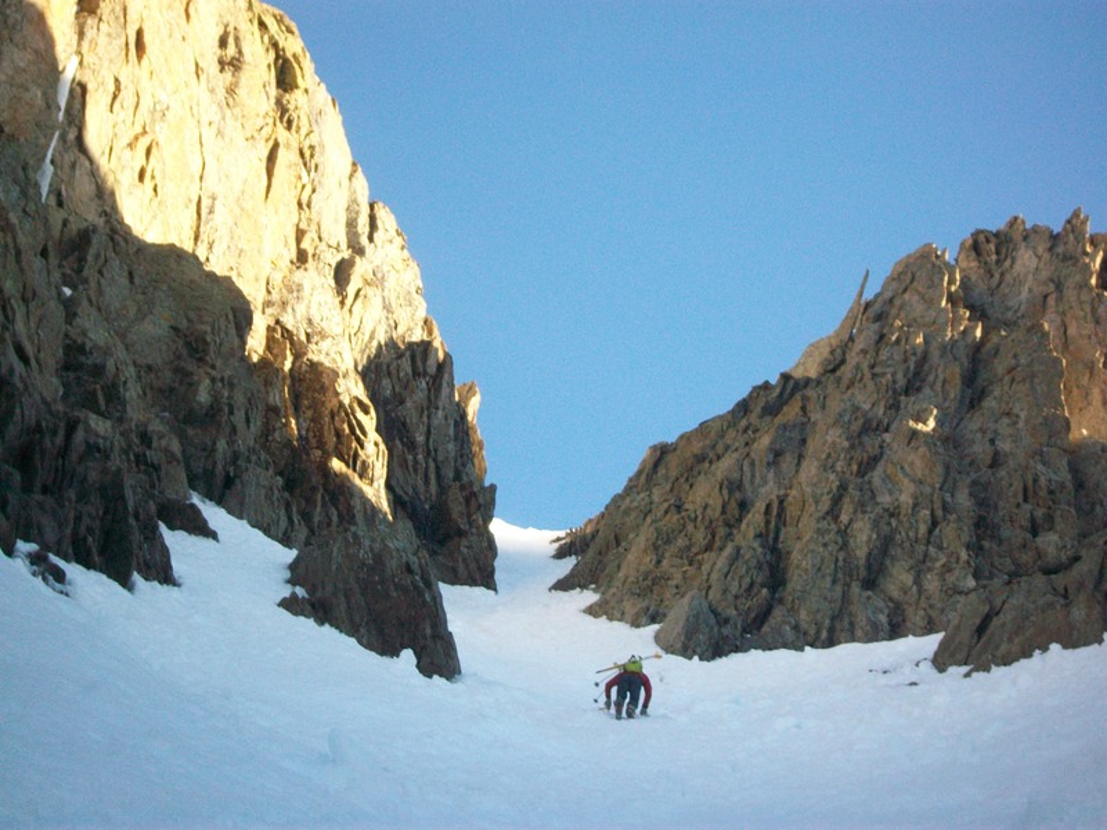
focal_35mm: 96
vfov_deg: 15.4
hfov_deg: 20.4
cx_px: 554
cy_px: 415
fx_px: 3070
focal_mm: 17.1
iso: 110
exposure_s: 1/100
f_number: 5.1
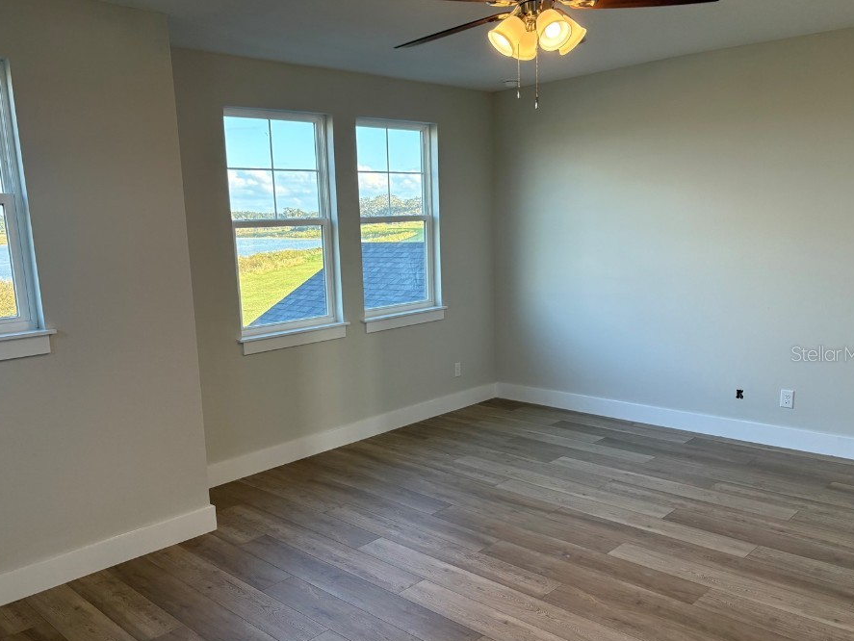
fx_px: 740
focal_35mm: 30
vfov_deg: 46.8
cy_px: 353
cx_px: 389
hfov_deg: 59.8
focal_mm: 5.96
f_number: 1.6
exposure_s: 1/180
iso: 125
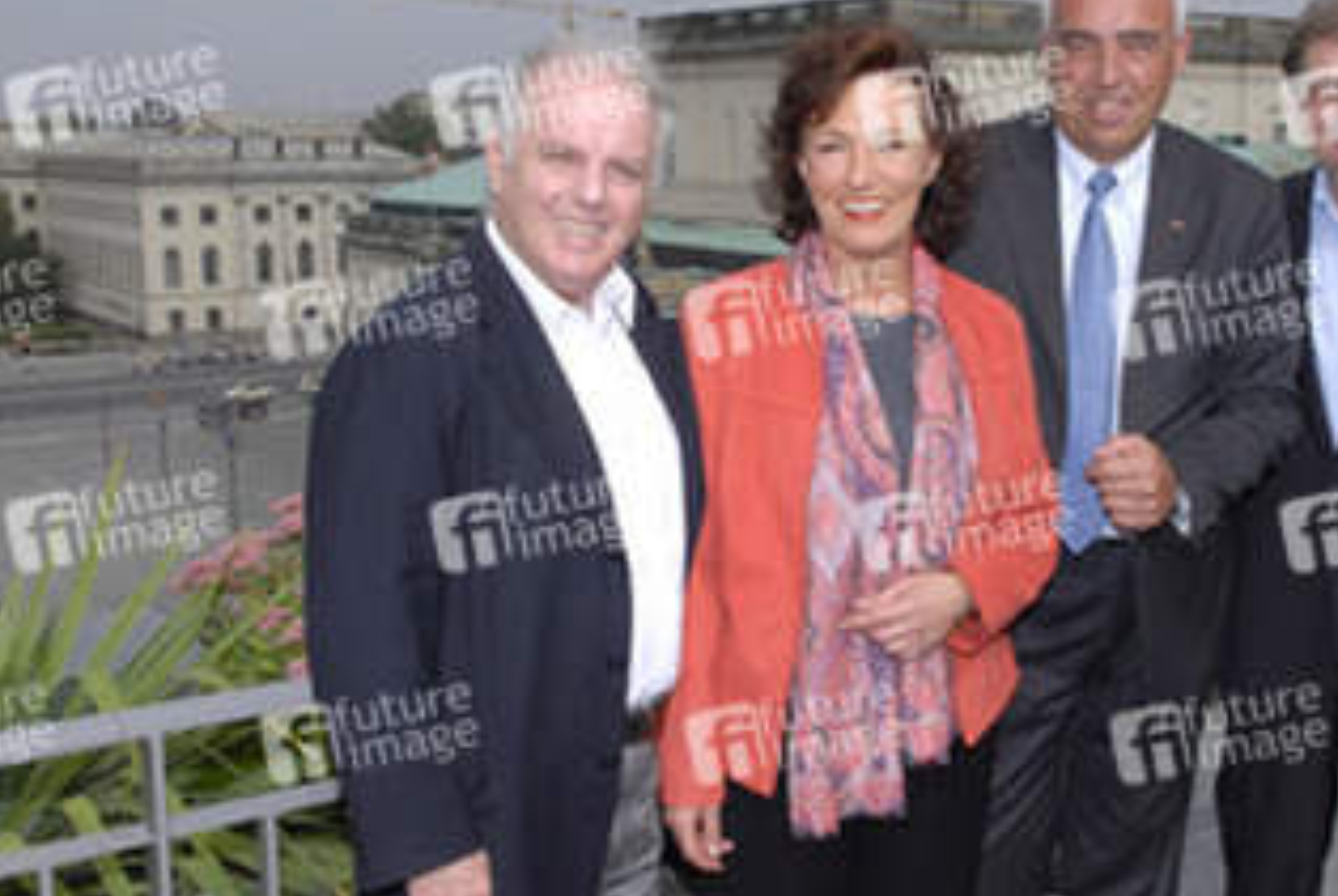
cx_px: 845
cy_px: 416
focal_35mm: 47
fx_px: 1749
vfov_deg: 28.7
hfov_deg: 41.5
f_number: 13
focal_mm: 22
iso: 200
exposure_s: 1/250
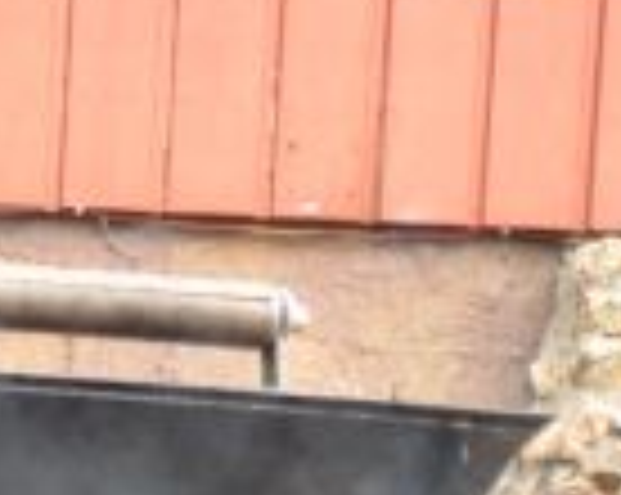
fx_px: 3257
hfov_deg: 9.7
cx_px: -828
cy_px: 1498
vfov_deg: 7.6
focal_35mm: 177
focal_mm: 17
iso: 320
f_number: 3.2
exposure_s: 1/160
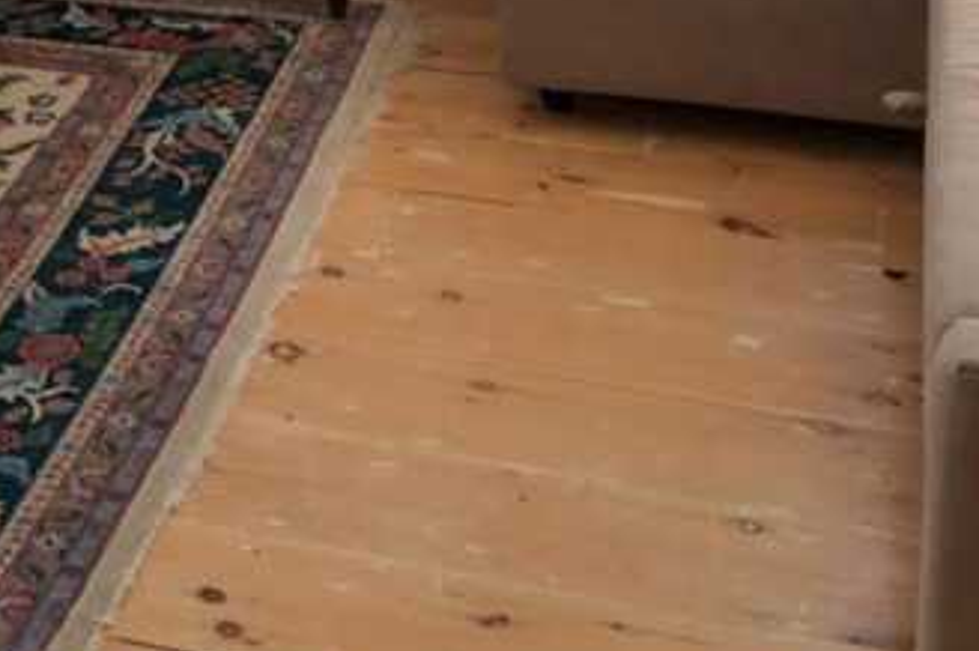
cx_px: -298
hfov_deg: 20.4
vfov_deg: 14.0
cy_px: -358
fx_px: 2472
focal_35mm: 91
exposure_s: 1/120
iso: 64
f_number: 1.8
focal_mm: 3.99
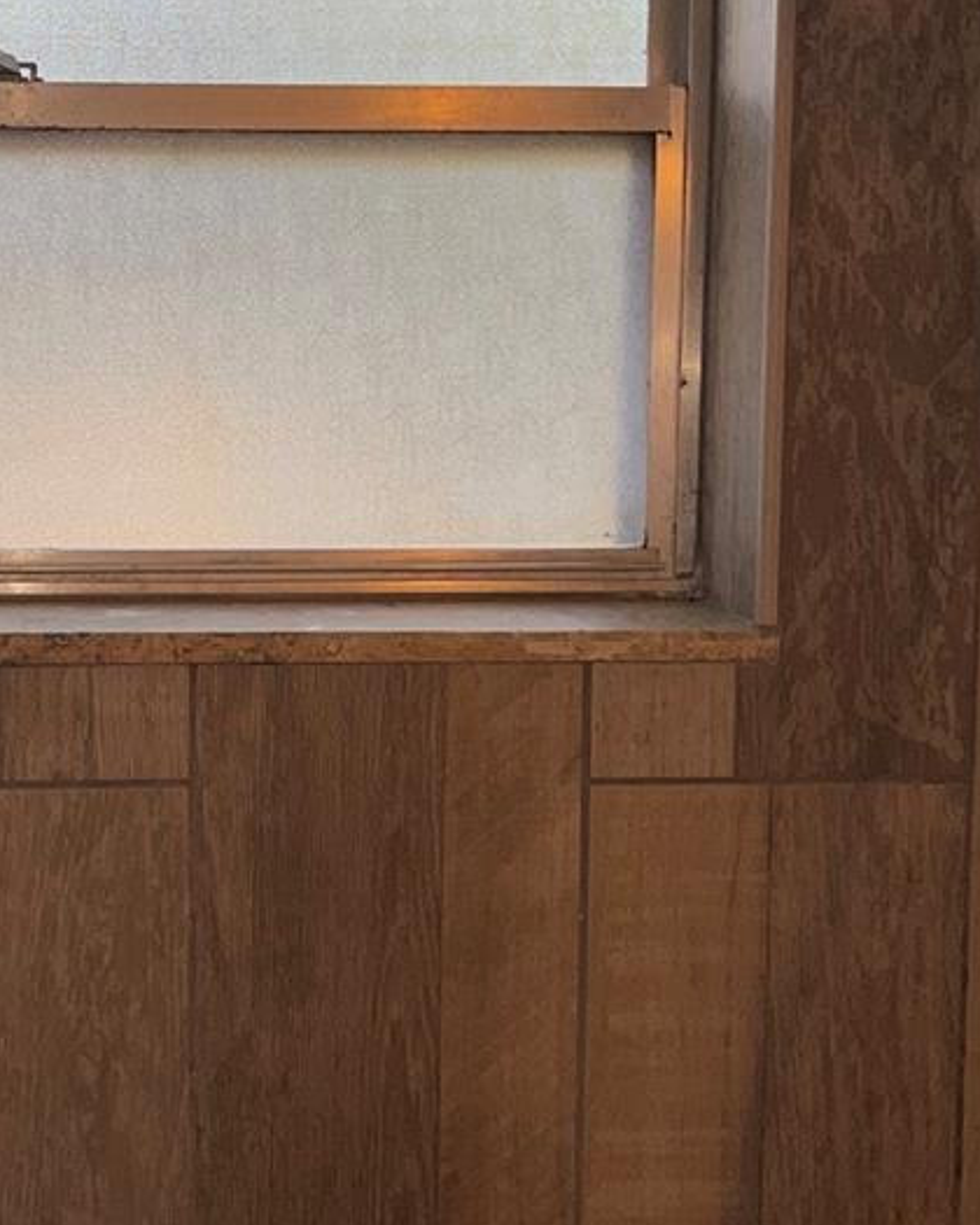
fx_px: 2103
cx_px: 184
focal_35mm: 58
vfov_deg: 32.5
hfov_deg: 25.7
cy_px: 572
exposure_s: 1/538
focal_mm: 5.1
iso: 32
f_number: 1.6
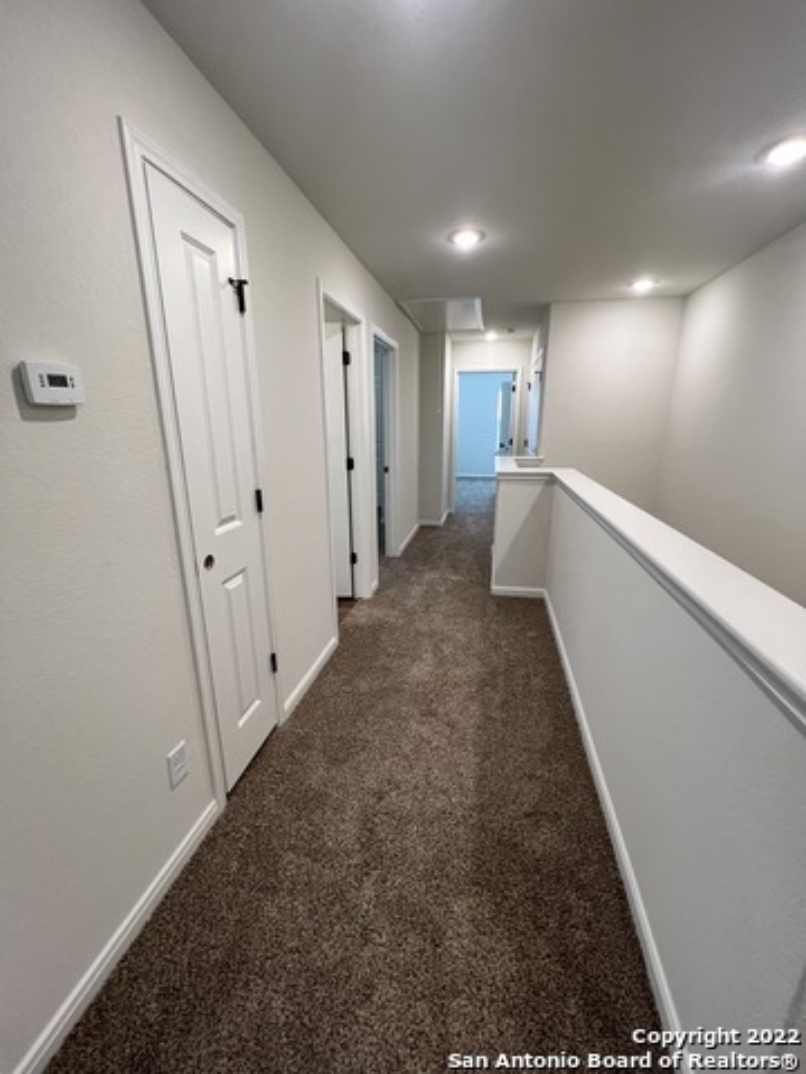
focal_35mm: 13
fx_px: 404
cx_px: 403
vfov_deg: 106.2
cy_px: 537
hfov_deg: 89.9
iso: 160
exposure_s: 1/60
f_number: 1.8
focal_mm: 1.57
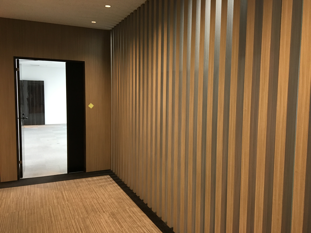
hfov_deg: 61.7
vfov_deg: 48.2
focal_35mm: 29
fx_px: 261
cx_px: 156
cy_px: 116
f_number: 2.2
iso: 125
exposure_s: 1/30
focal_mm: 4.15
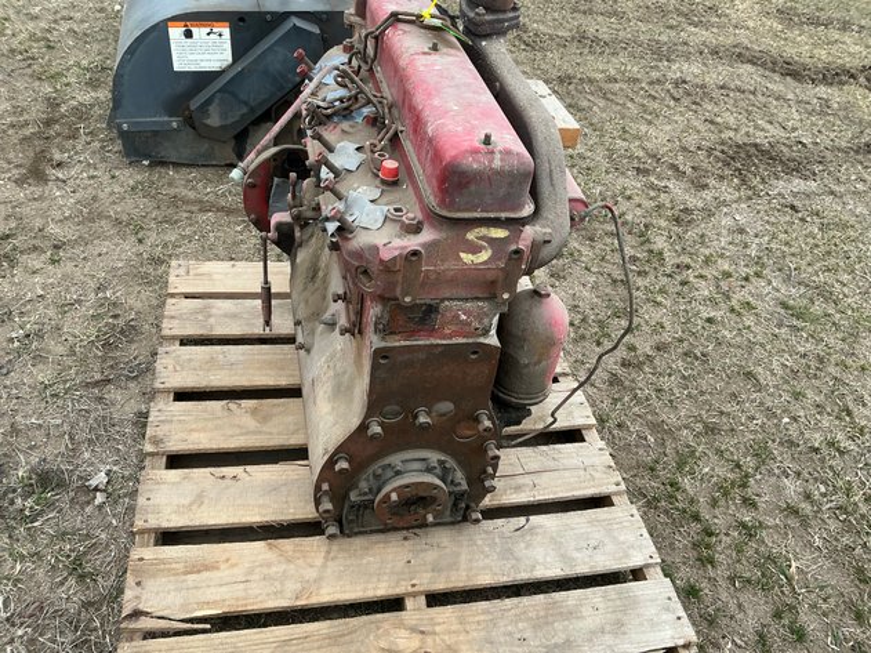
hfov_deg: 63.5
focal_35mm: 28
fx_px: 704
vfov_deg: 49.7
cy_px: 326
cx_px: 436
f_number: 1.8
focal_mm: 3
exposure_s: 1/309
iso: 25
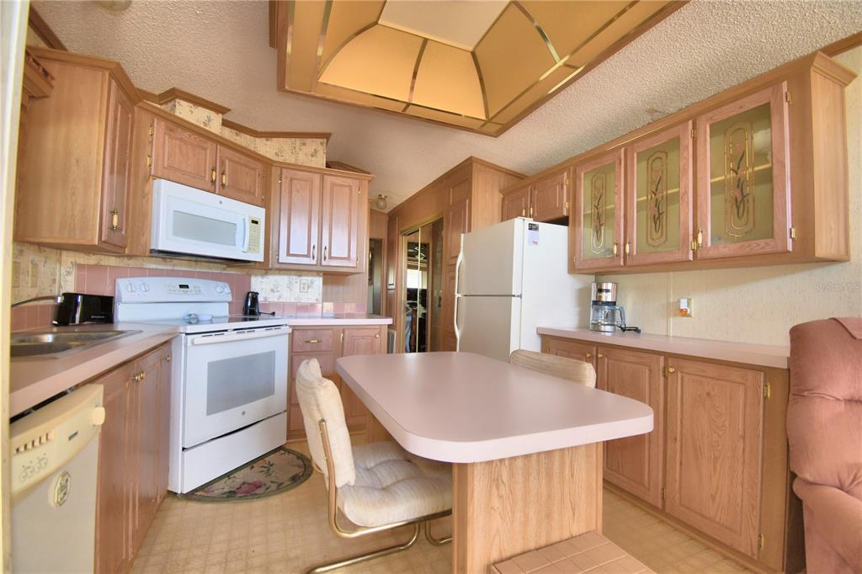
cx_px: 431
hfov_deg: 100.4
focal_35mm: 15
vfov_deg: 77.3
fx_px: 359
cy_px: 287
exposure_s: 1/30
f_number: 4.5
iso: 250
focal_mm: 10
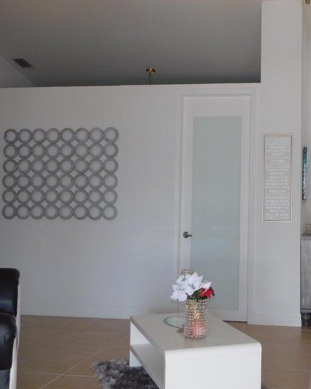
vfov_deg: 39.6
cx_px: 240
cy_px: 194
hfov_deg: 31.4
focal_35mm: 47
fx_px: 541
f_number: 3.5
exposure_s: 1/30
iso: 125
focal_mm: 6.3
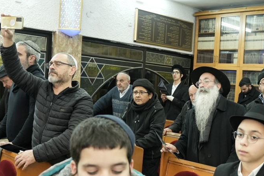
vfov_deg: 28.8
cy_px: 135
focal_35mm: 46
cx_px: 186
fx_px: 337
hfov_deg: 41.9
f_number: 4
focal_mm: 24
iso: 2500
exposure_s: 1/200
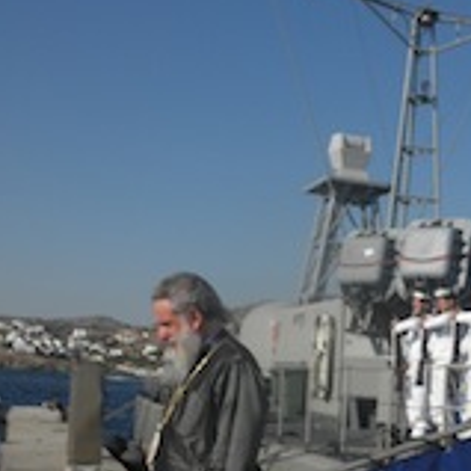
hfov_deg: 28.2
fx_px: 908
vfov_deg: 28.9
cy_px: 310
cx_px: 403
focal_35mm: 59
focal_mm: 5
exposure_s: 1/200
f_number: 8.5
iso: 64
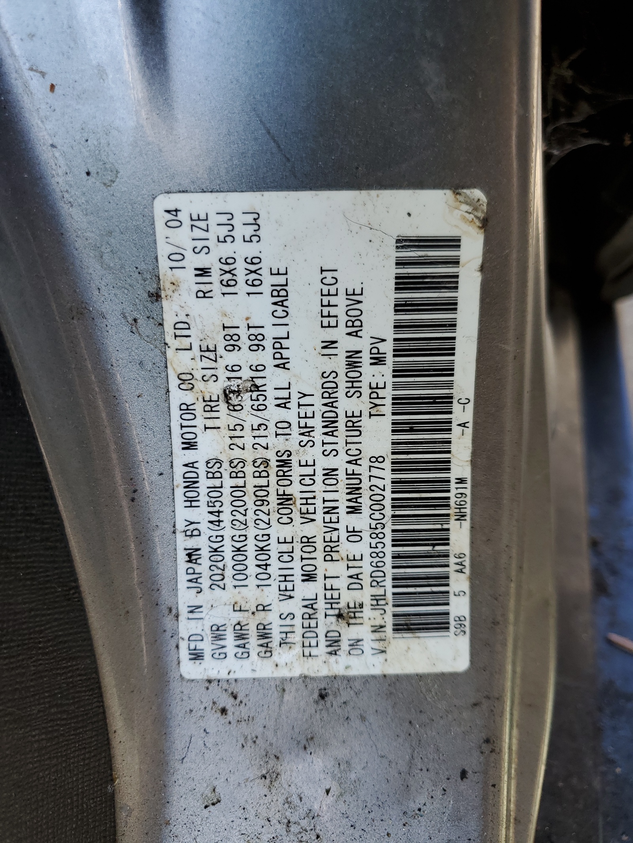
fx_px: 634
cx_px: 316
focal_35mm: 26
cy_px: 422
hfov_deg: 53.1
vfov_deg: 67.3
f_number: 1.5
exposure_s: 1/196
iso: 50
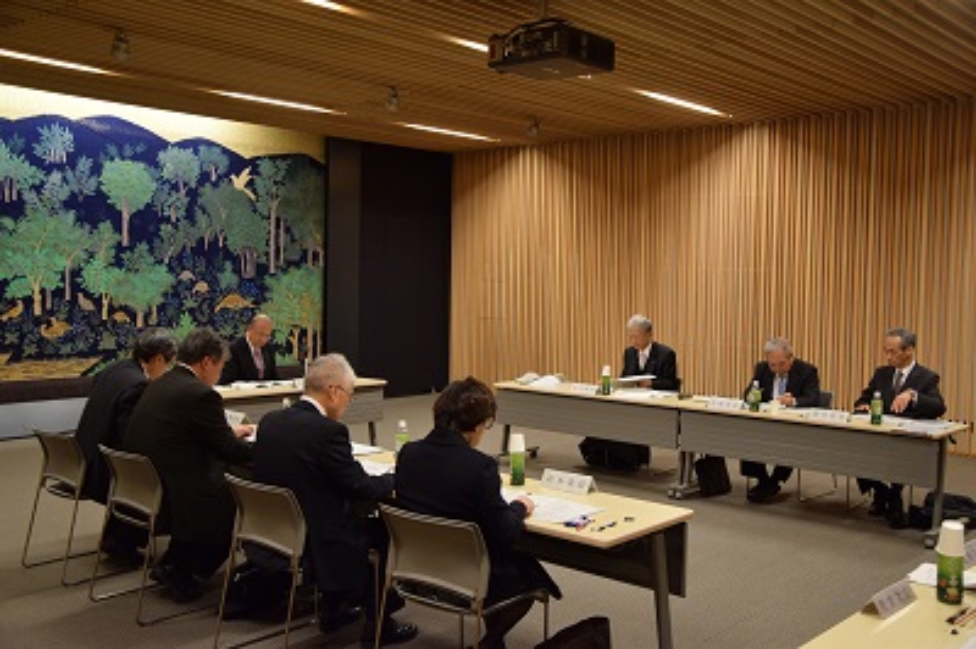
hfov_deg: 53.2
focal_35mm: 36
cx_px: 488
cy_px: 324
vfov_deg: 36.8
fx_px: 975
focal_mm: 24
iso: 1100
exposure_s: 1/60
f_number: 3.8
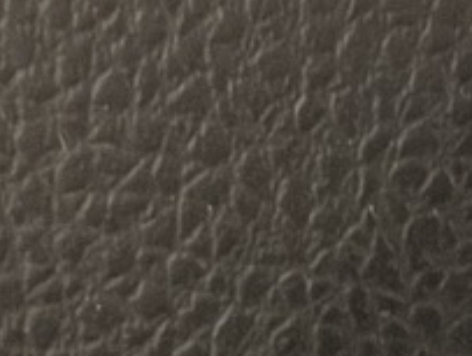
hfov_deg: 9.1
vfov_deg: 7.7
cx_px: 1318
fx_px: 2513
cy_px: -363
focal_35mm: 184
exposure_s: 1/25
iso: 640
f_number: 1.6
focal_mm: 4.2
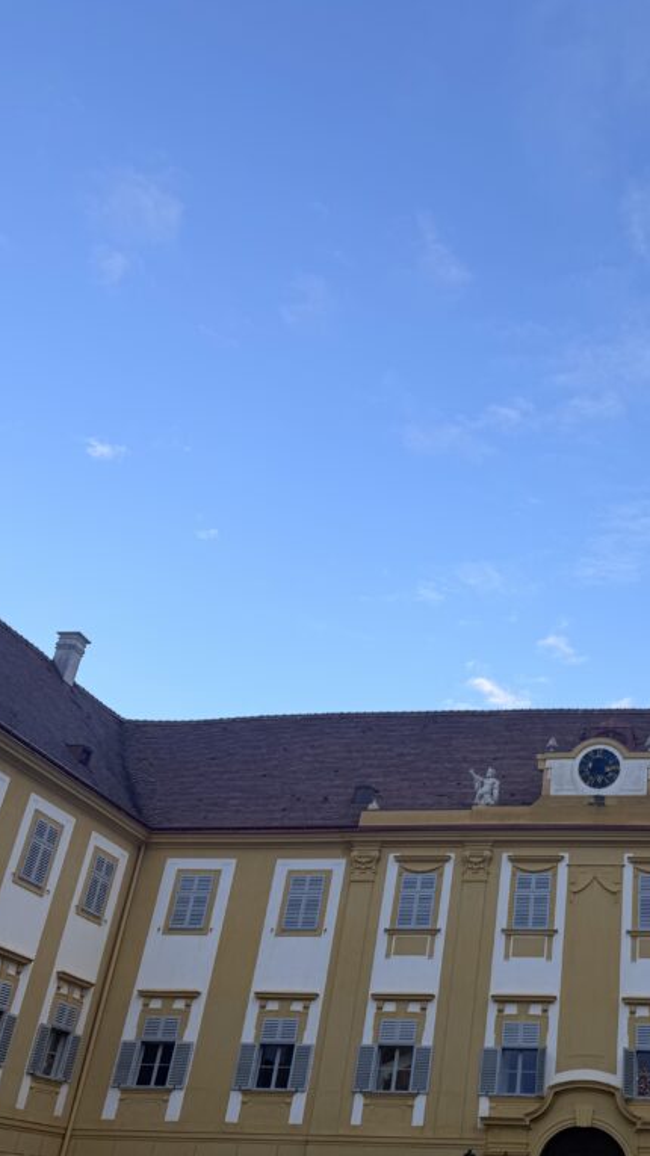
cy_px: 577
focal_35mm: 35
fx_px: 1073
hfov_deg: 31.5
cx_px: 629
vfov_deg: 56.6
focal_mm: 6.76
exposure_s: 1/822
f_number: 1.78
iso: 80
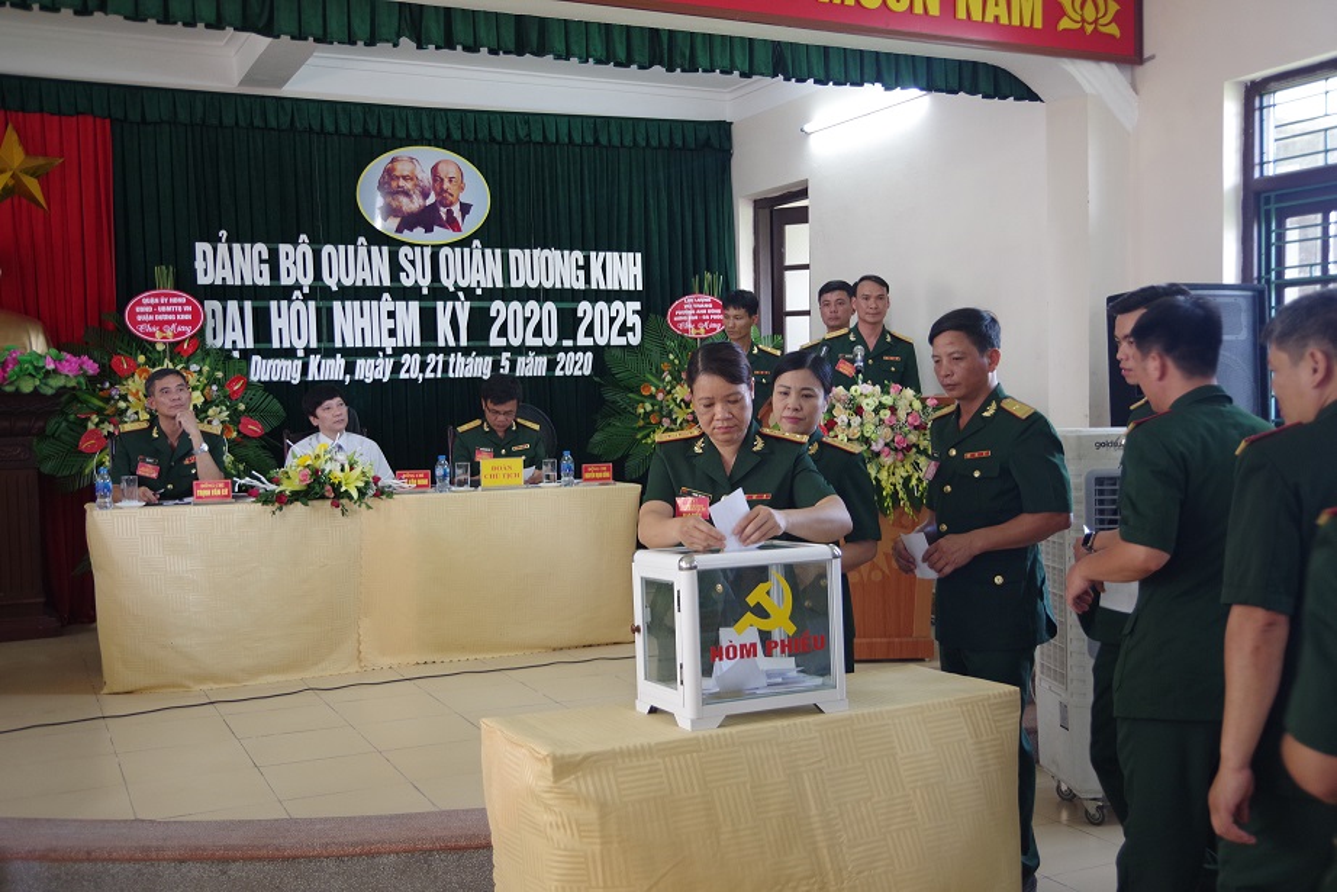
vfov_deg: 36.9
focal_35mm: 36
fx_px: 1337
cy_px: 446
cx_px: 668
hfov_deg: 53.1
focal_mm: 24
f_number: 4
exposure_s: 1/60
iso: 800
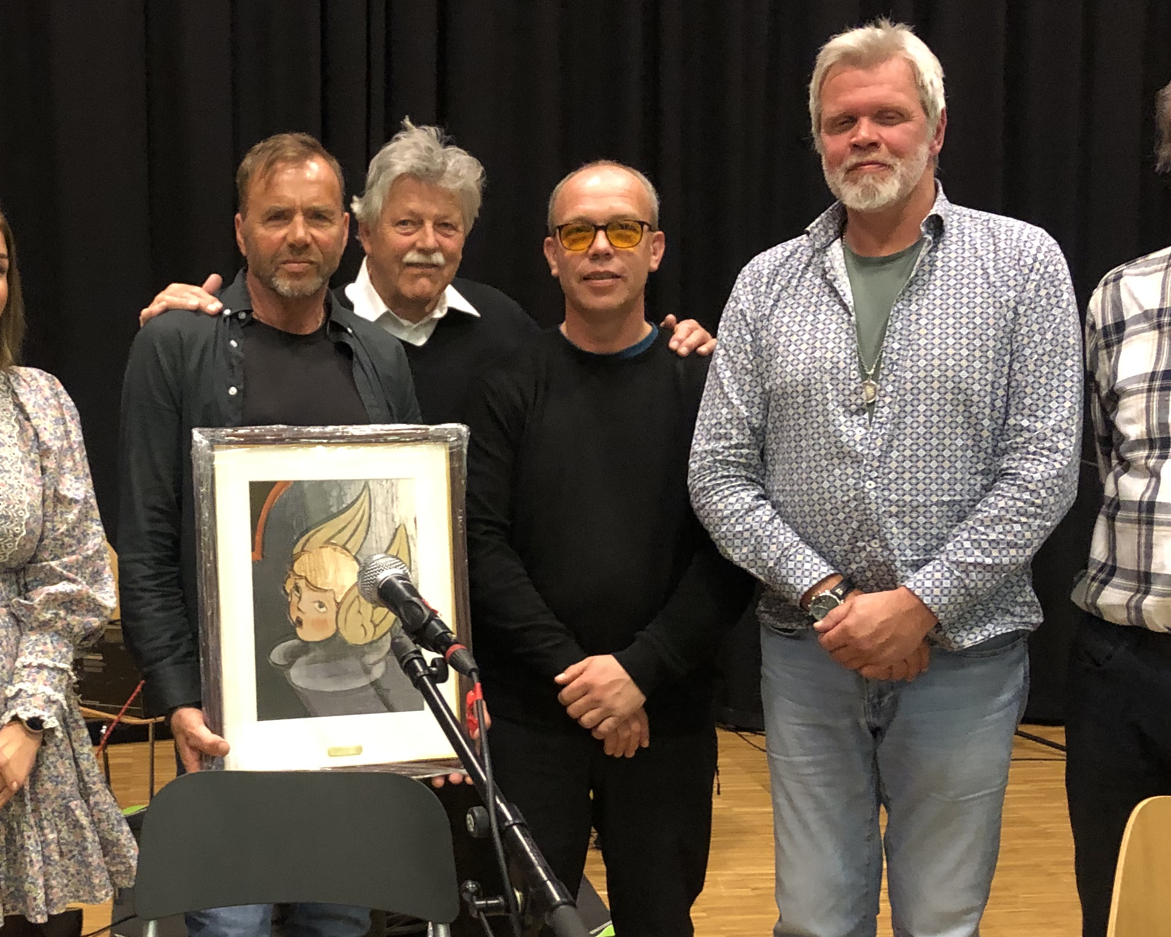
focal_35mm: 54
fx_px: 1872
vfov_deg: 28.1
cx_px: 281
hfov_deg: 34.0
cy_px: 538
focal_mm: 3.99
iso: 80
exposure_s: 1/5
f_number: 1.8
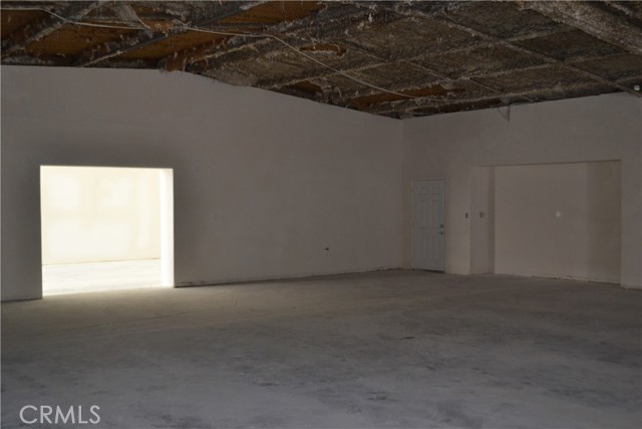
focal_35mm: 39
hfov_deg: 49.5
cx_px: 321
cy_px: 214
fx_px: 696
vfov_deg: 34.2
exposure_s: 1/60
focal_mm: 26
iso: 900
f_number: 4.2
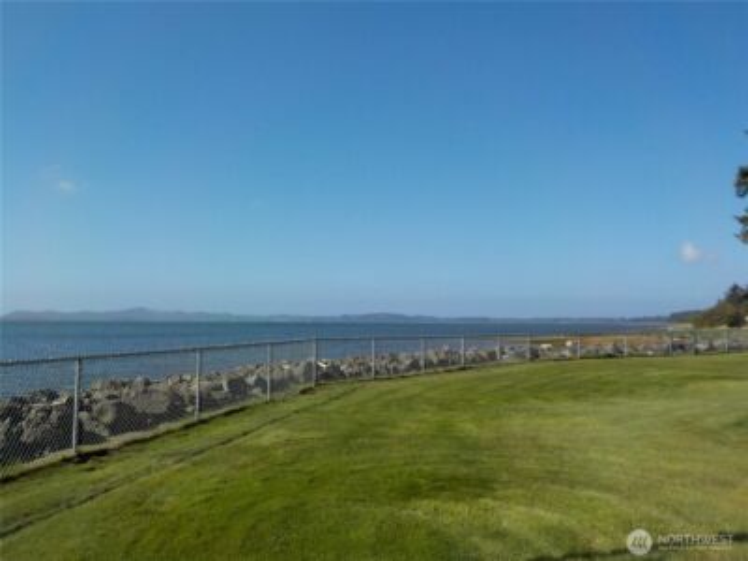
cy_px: 280
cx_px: 374
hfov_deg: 60.0
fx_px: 648
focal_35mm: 30
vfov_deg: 46.8
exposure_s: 1/500
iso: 125
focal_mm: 4.1
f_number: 6.6
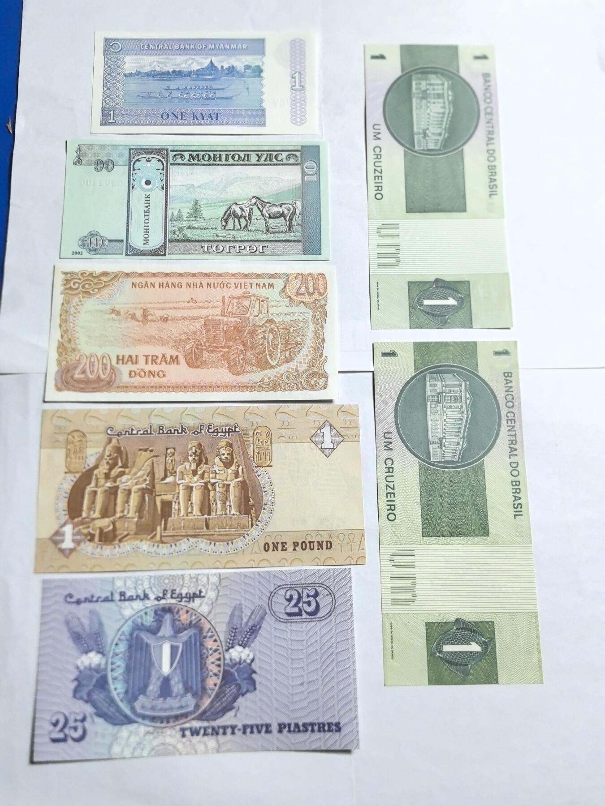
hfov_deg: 51.4
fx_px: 629
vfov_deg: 65.3
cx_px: 302
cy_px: 403
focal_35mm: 27
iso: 640
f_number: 2
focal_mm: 5.75
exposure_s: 1/60
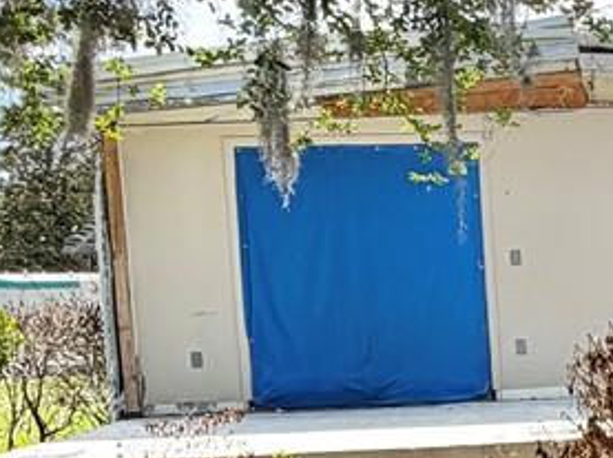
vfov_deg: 17.8
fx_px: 1433
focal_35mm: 81
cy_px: 425
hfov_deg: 21.4
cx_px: 839
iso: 25
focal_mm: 2.22
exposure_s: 1/770
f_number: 2.2
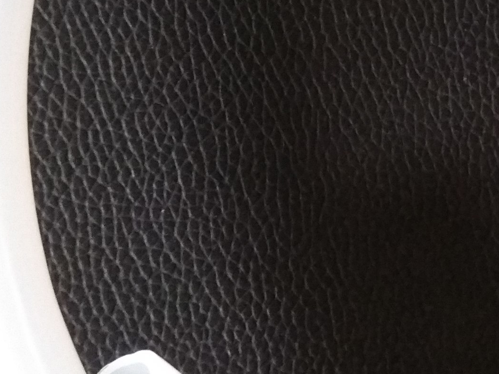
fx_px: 1196
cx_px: 600
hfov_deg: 21.8
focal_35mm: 83
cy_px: 98
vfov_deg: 17.7
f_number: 2
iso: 800
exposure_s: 1/17
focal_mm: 3.57
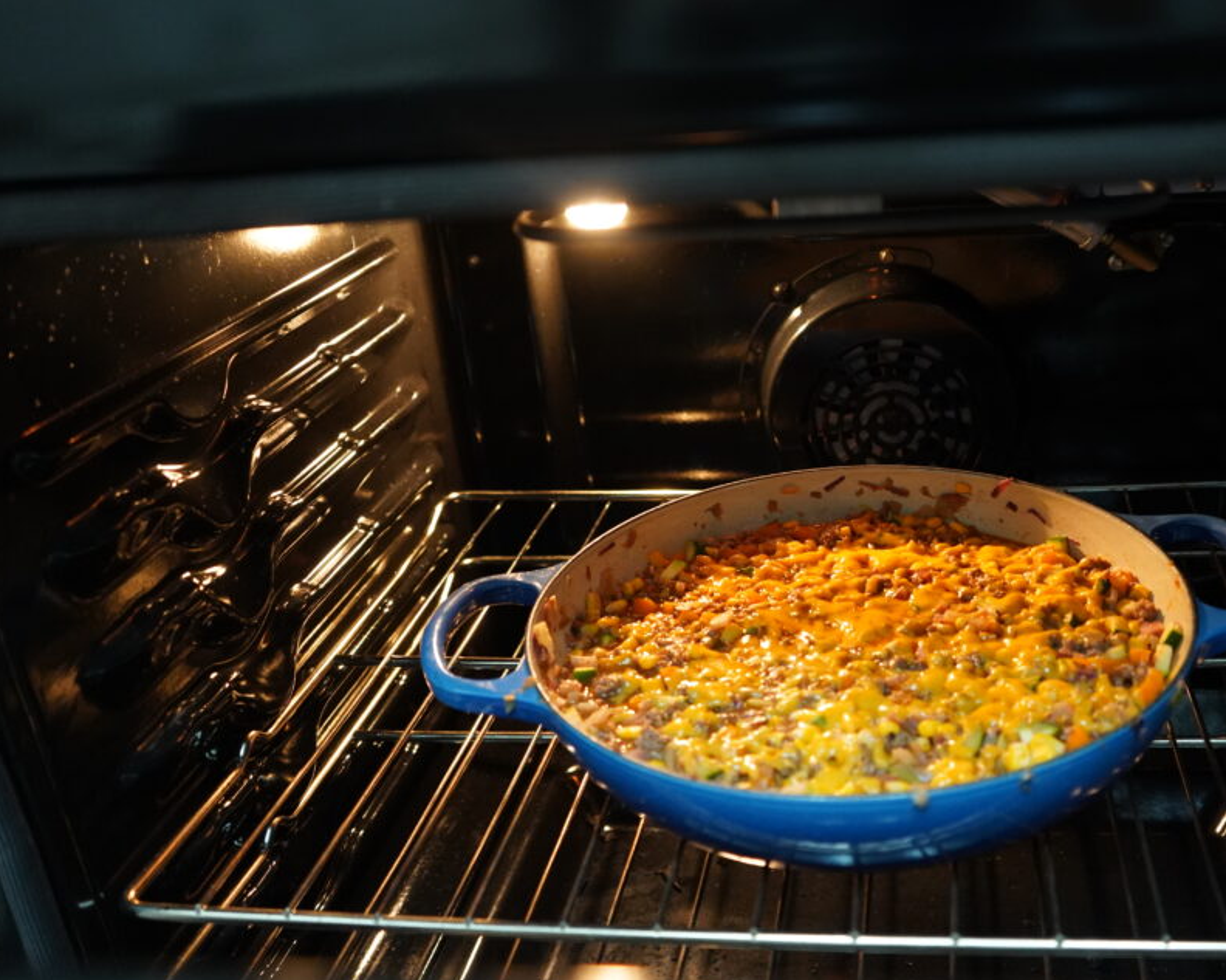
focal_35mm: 34
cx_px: 783
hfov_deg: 52.2
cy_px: 488
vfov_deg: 43.3
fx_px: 1233
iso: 5000
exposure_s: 1/160
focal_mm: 28
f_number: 3.5
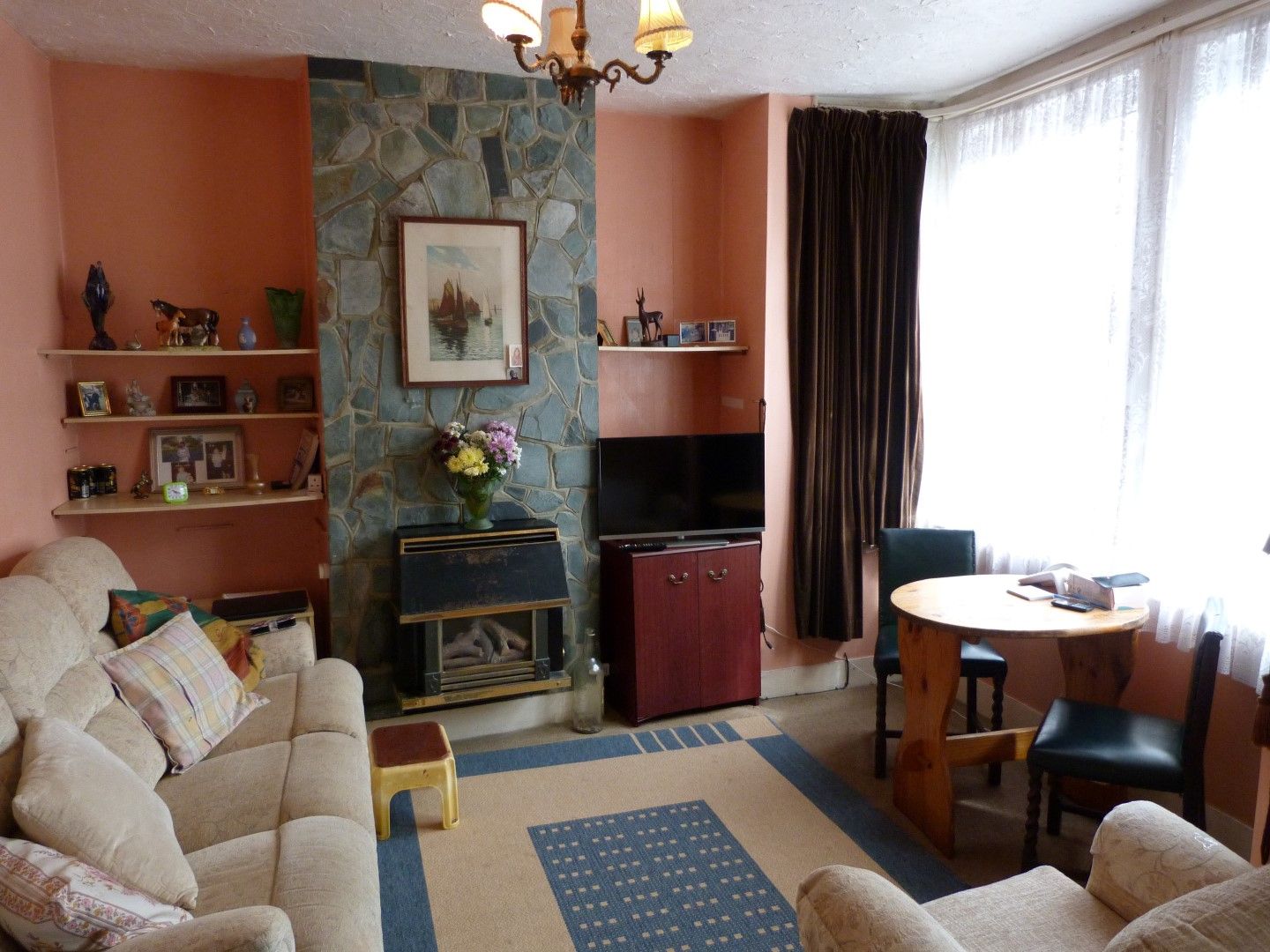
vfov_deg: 54.9
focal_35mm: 25
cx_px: 635
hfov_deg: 69.4
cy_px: 476
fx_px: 917
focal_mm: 4.5
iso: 250
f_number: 2.8
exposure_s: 1/60
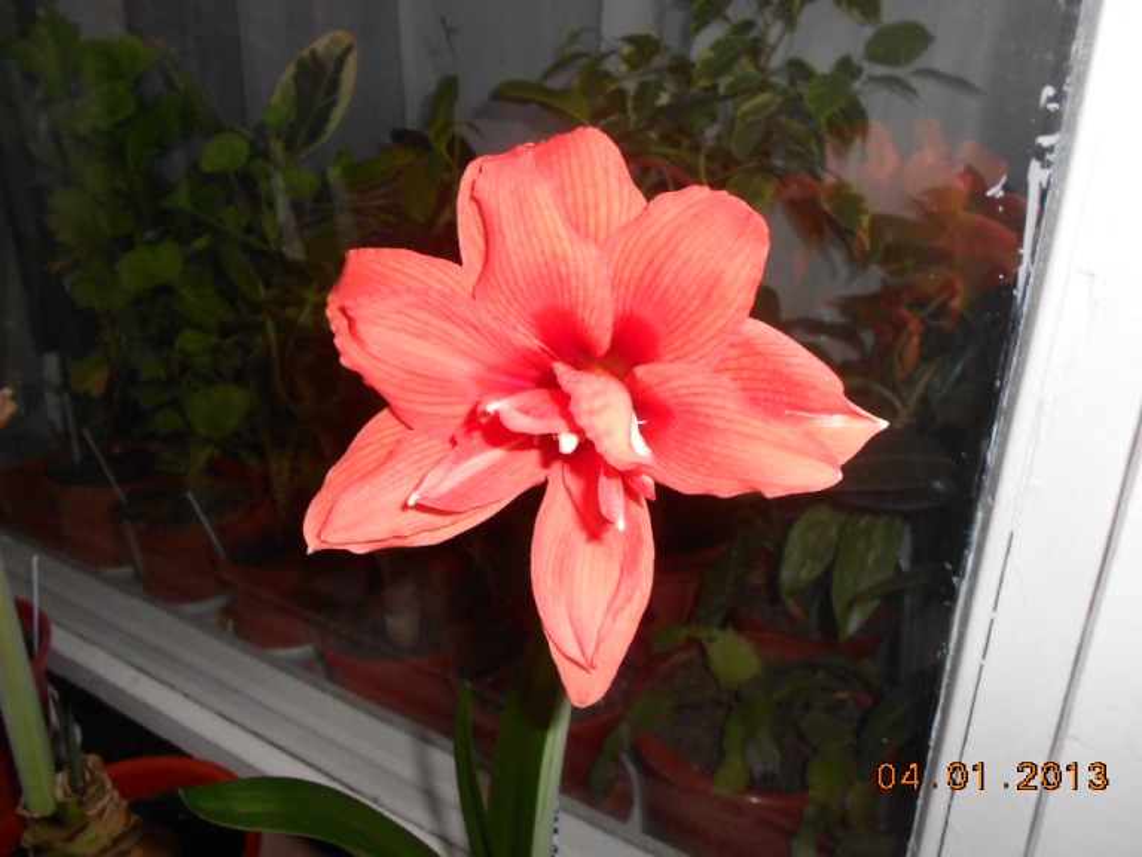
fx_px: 858
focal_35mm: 26
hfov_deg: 67.3
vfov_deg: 53.1
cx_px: 571
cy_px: 428
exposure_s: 1/25
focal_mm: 4.6
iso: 200
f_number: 8
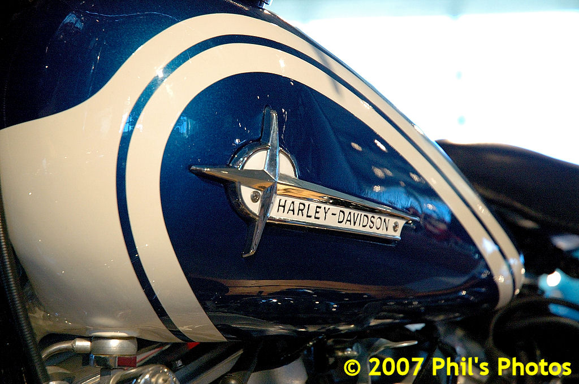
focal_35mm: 105
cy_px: 192
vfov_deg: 13.0
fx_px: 1687
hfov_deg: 19.5
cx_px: 290
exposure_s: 1/60
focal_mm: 70
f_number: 4.5
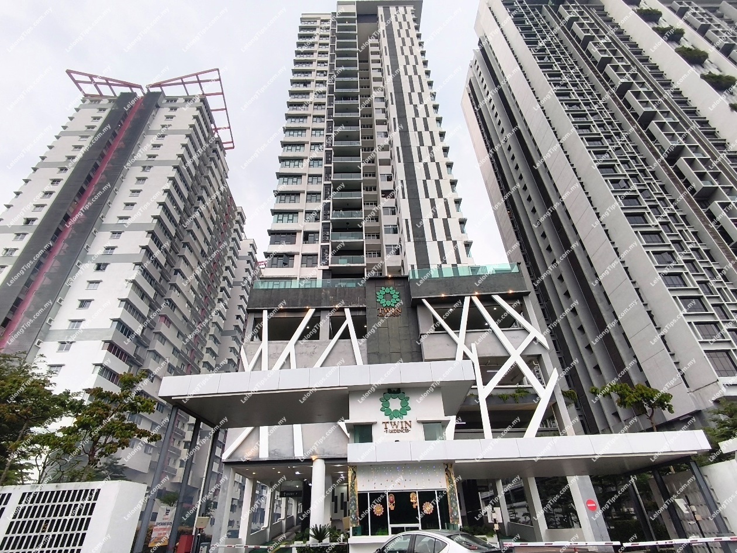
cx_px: 368
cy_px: 276
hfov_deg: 98.2
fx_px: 319
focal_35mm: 15
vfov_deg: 81.7
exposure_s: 1/225
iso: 50
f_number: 2.2
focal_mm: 1.65
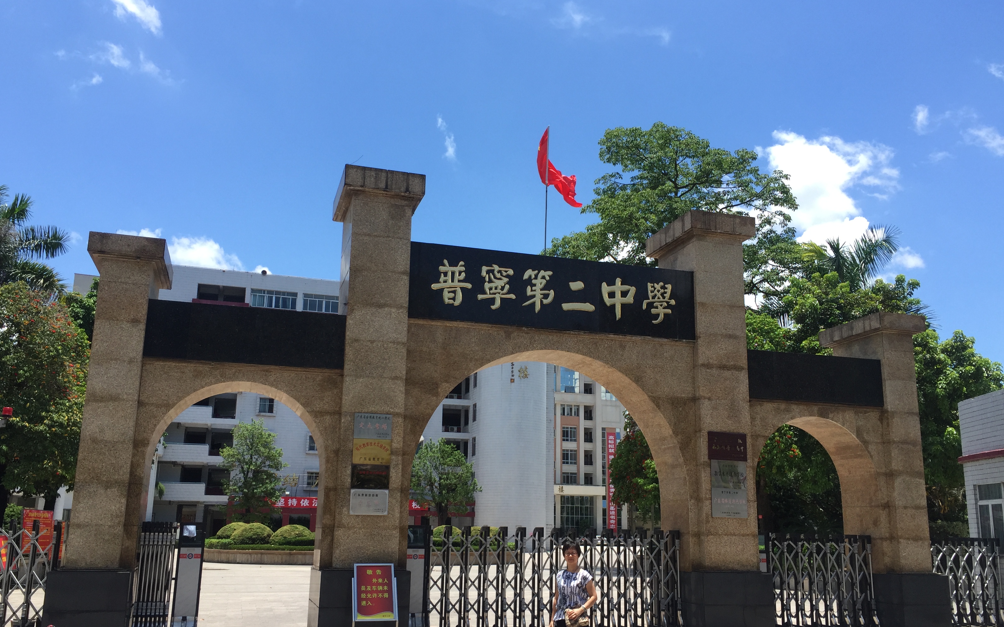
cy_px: 348
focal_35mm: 31
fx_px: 848
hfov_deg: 61.2
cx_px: 498
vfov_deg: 40.5
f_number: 2.2
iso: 32
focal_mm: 4.15
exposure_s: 1/1199
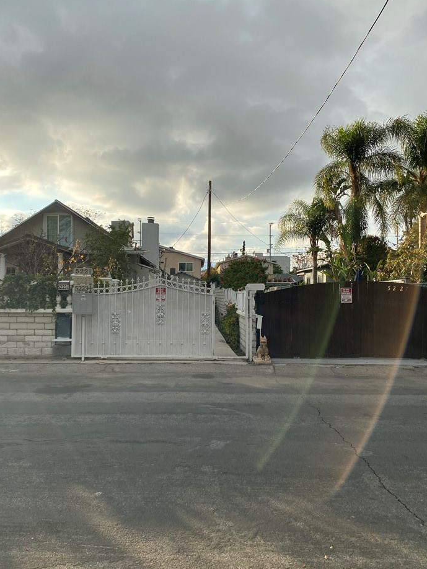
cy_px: 284
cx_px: 196
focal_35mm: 29
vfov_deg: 61.6
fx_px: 477
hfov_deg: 48.2
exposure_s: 1/1412
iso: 32
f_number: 1.8
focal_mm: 4.25
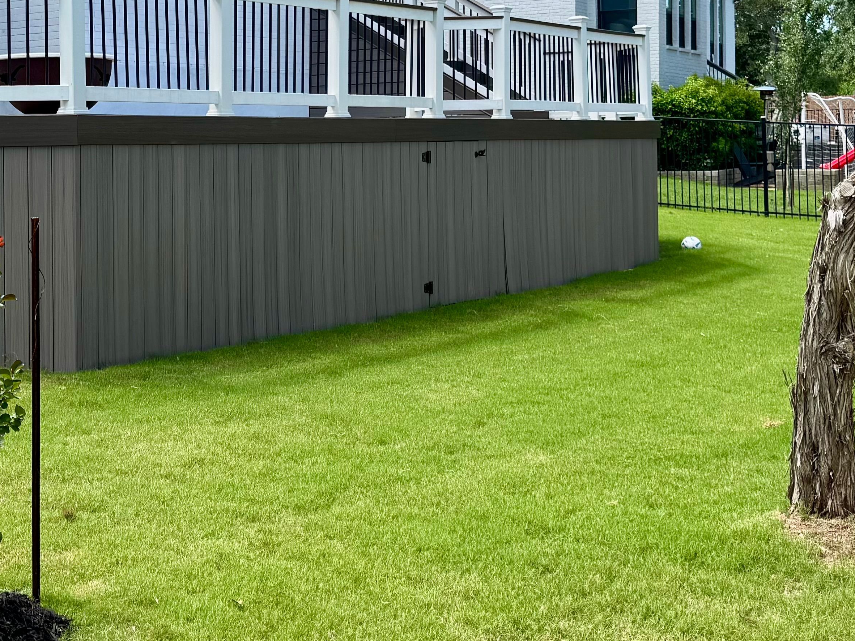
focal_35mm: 58
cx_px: 203
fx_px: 1433
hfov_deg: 32.5
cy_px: 148
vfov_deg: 24.9
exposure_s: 1/2041
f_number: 1.78
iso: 80
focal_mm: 6.76
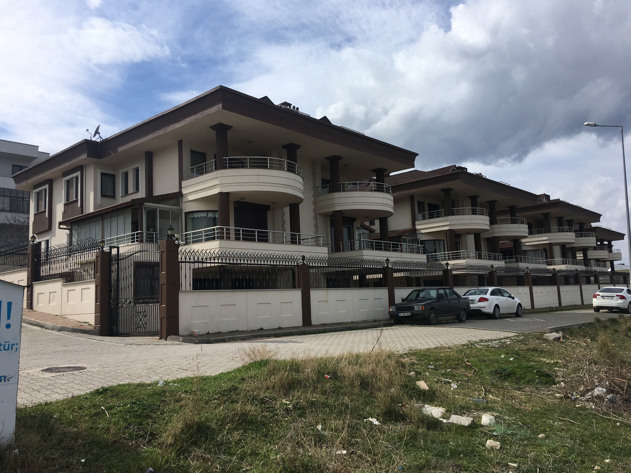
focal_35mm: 29
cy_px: 236
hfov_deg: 61.7
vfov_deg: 48.2
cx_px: 316
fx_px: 529
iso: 25
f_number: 2.2
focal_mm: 4.15
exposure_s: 1/2331
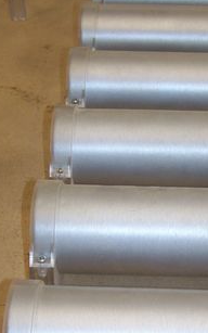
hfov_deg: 15.5
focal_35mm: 84
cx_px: 142
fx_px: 762
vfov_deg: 24.3
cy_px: 255
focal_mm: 6.3
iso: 80
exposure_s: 1/60
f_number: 2.8
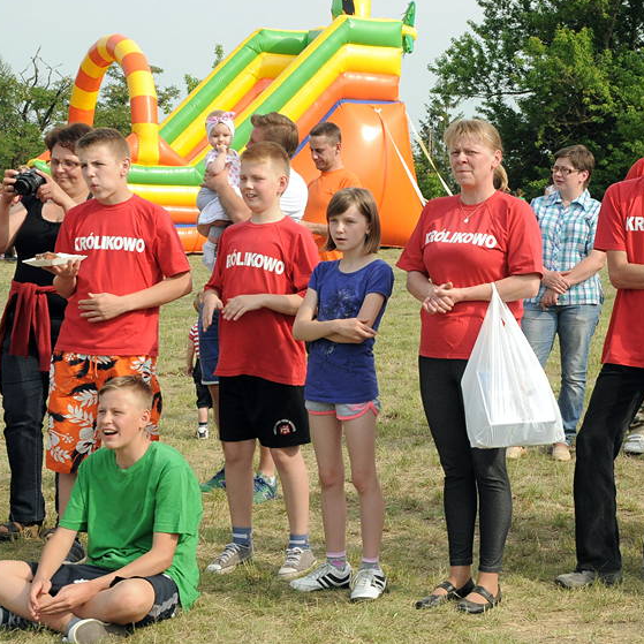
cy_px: 320
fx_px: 1957
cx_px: 457
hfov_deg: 18.6
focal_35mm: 93
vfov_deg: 18.7
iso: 800
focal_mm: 48
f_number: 11
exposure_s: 1/500
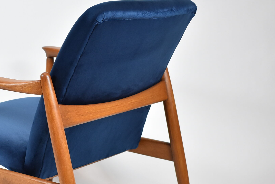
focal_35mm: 83
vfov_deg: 16.4
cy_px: 131
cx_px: 52
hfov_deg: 24.0
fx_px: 634
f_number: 4.2
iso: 800
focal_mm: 30
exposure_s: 1/125
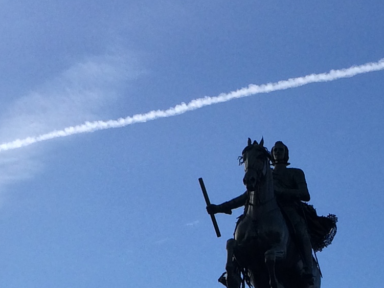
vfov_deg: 11.5
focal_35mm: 126
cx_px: 228
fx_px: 1398
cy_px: 355
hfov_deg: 15.6
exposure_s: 1/2933
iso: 32
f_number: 2.2
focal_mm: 4.15
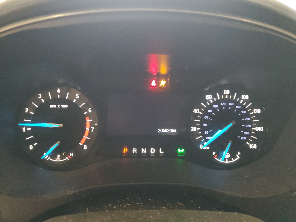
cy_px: 111
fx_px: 222
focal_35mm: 26
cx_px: 148
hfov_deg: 67.3
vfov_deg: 53.1
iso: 332
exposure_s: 1/15
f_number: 1.5
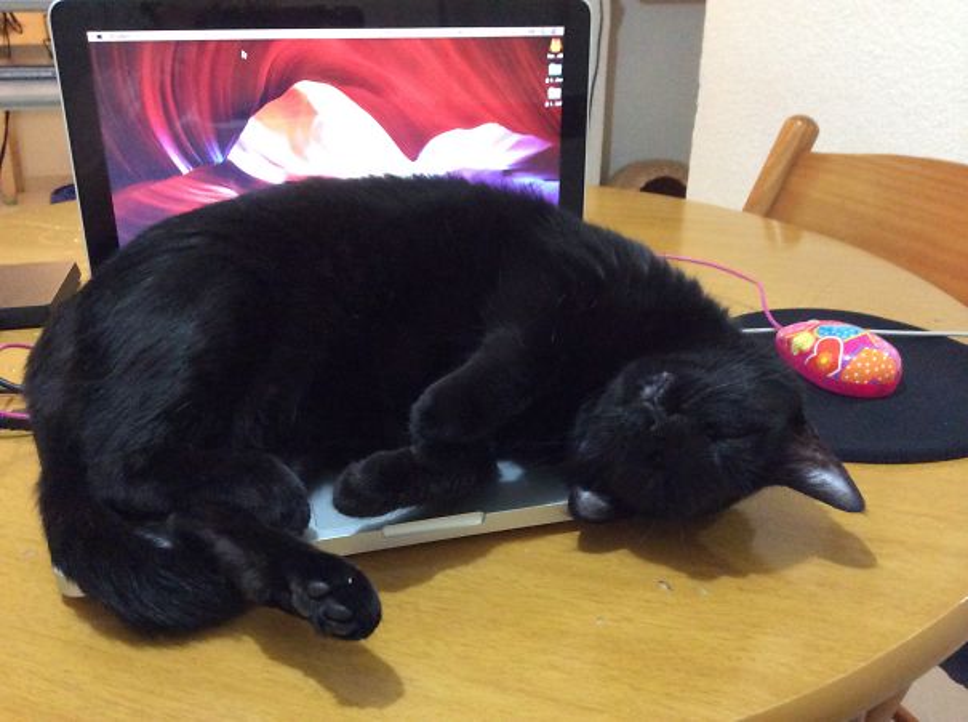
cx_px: 484
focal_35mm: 33
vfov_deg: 42.8
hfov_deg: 55.5
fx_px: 921
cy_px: 361
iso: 500
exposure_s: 1/15
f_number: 2.4
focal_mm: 3.3
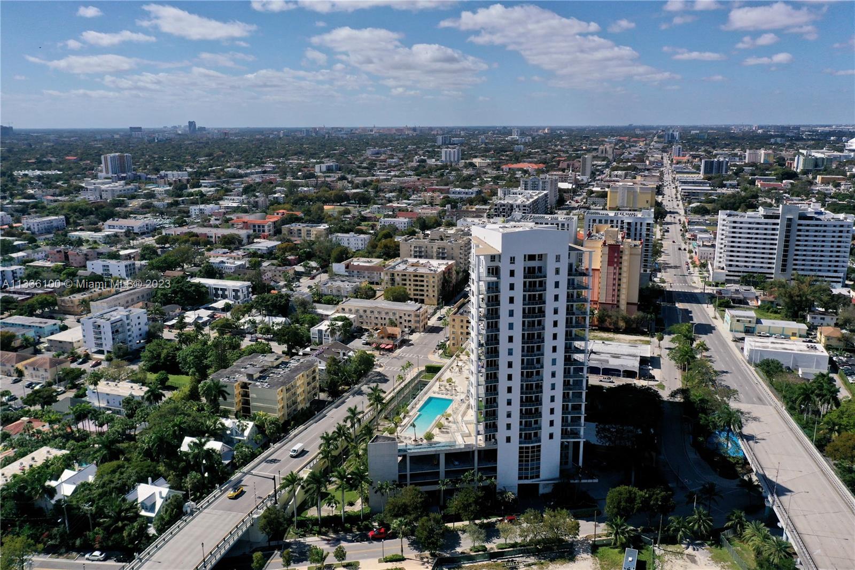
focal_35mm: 28
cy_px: 285
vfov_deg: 46.4
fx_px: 665
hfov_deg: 65.5
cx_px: 428
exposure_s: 1/2500
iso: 100
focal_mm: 10.26
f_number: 4.5
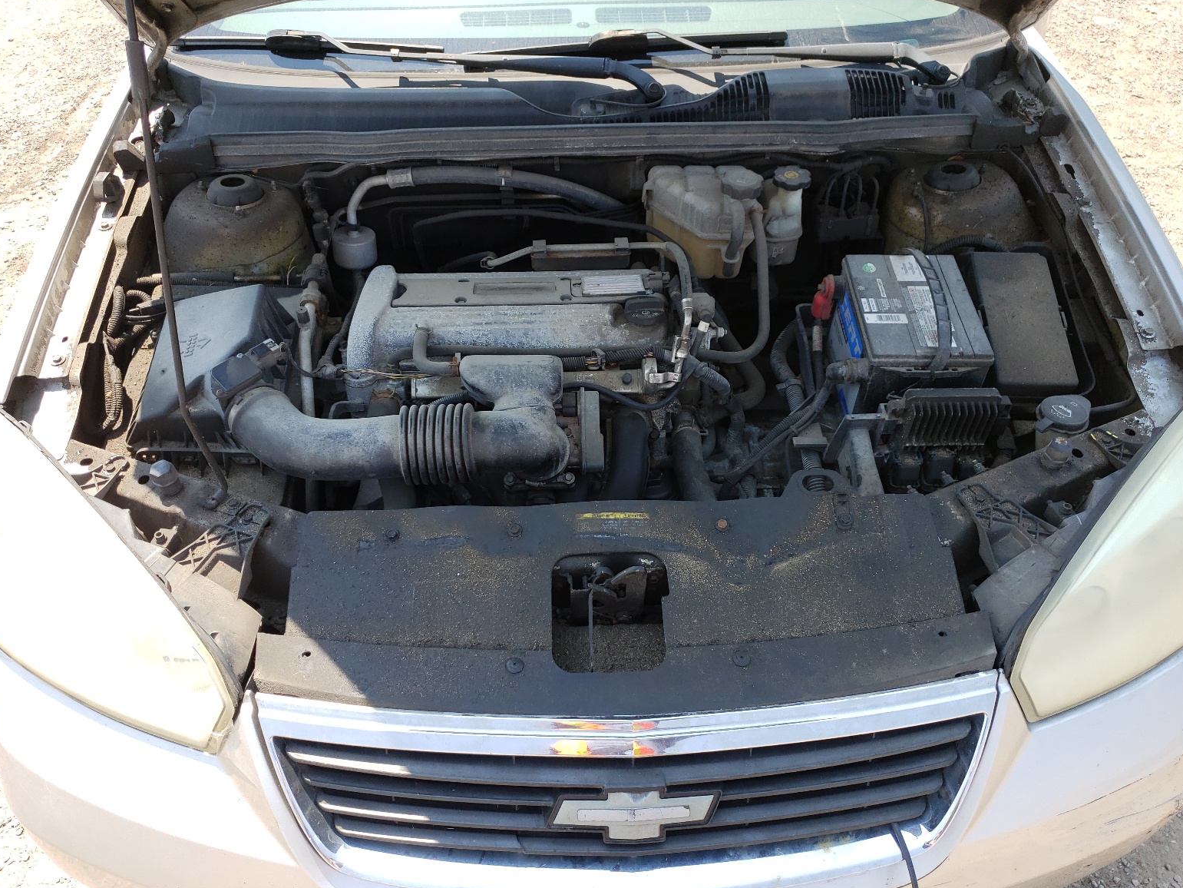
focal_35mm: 27
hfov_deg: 65.3
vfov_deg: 51.4
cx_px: 605
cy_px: 453
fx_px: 923
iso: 50
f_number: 1.5
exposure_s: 1/769
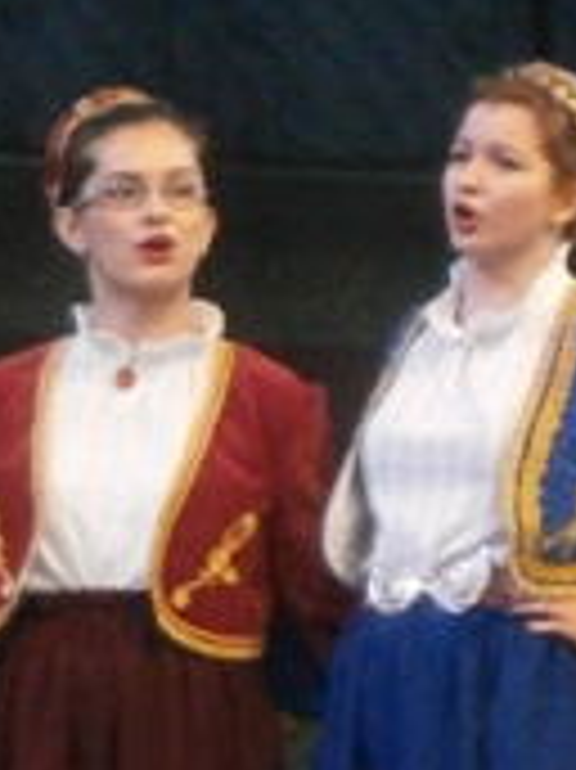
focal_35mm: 487
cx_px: -747
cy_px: 675
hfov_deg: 3.0
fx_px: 10818
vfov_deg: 4.1
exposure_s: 1/125
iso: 800
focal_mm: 23.5
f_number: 6.5
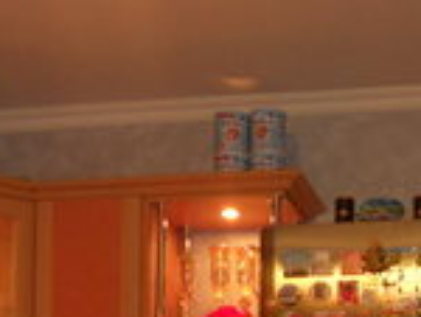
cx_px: 432
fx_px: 1425
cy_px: 534
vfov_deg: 11.9
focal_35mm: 117
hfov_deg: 16.4
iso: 200
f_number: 3.5
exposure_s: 1/25
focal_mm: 5.8
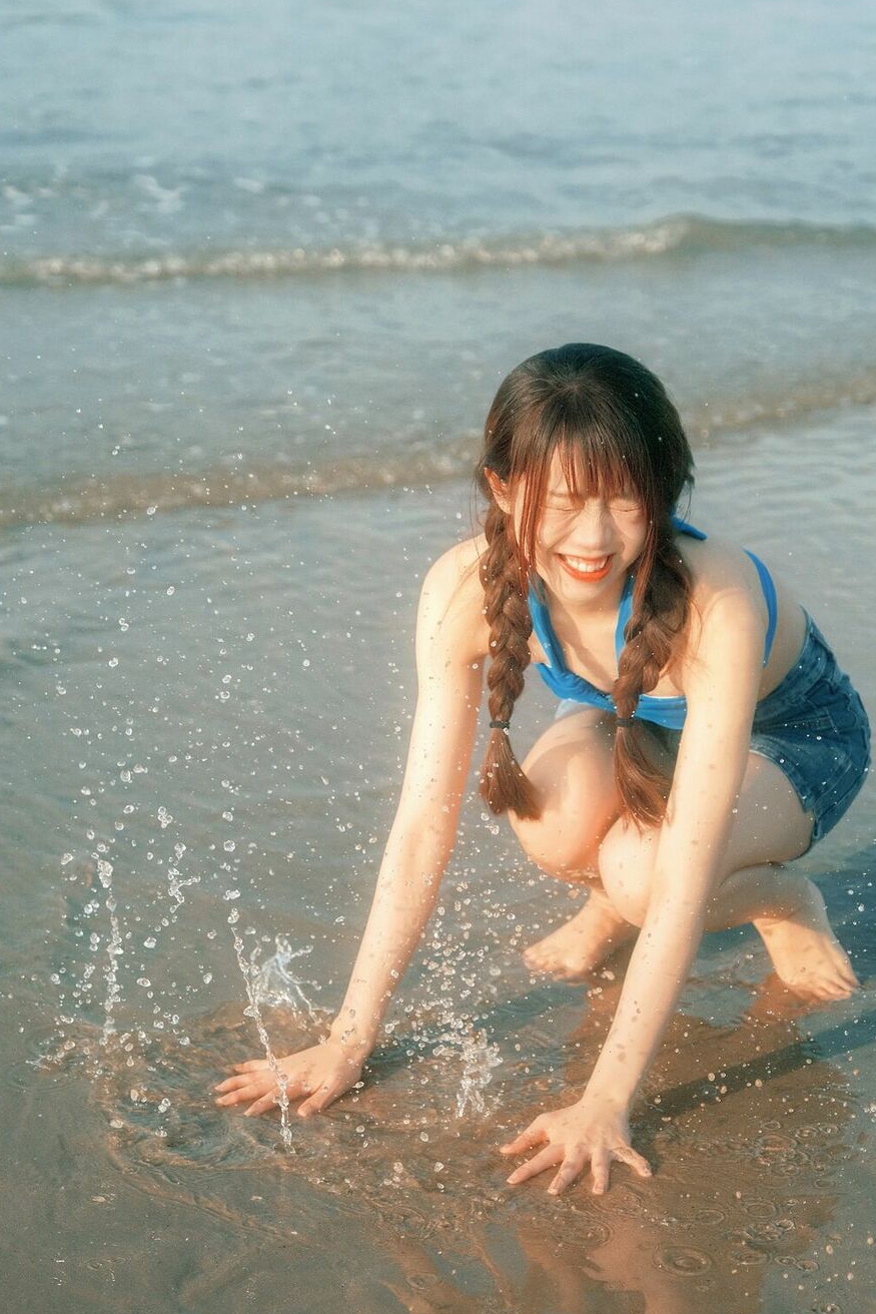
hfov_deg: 15.2
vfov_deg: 22.6
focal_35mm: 90
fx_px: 3284
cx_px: 481
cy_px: 554
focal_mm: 50
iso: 320
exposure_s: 1/2000
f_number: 2.8
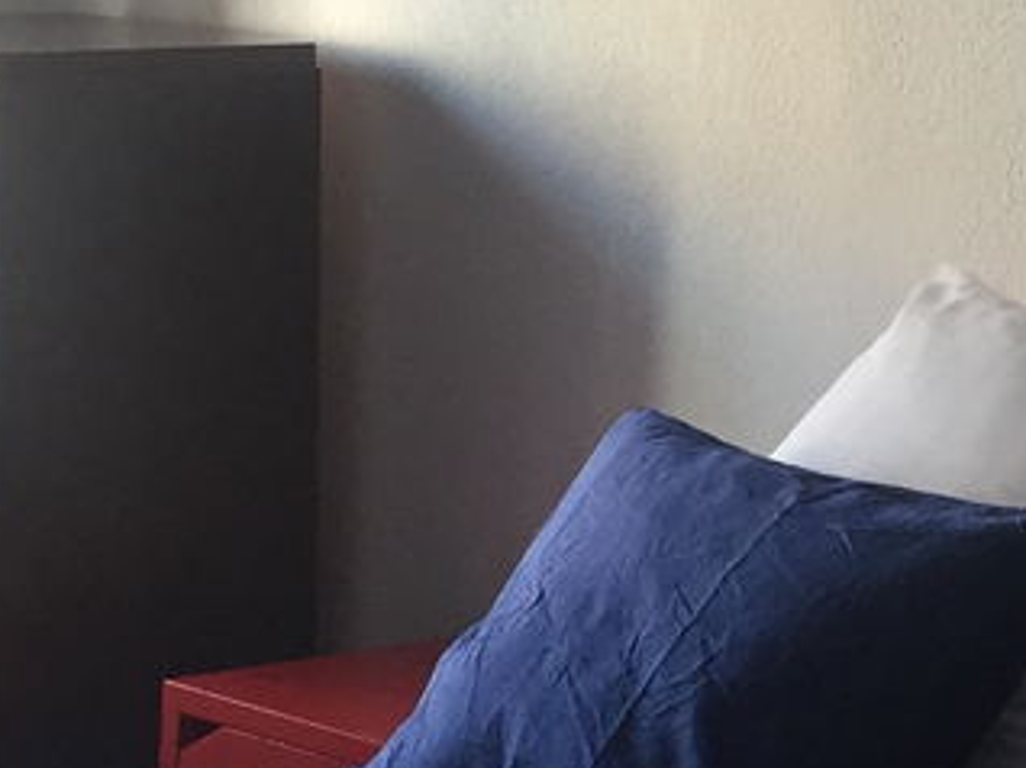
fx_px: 4324
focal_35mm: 146
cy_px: 507
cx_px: 749
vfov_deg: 10.1
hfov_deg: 13.5
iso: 50
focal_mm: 4.15
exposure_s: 1/33
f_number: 2.2
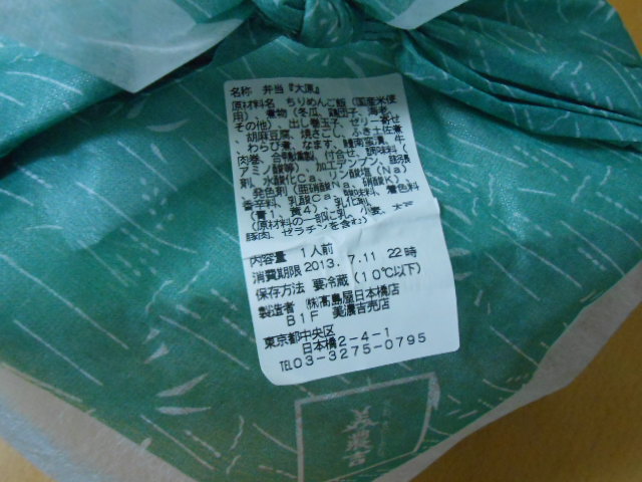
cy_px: 241
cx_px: 321
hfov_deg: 60.0
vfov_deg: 46.8
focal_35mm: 30
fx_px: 556
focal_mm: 5.3
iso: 800
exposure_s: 1/25
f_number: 3.8
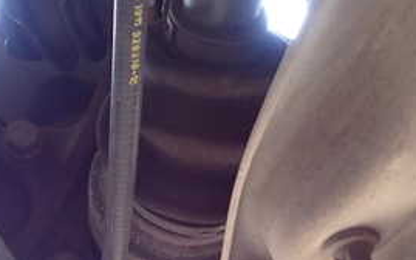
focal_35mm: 59
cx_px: 147
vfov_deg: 20.4
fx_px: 669
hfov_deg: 34.3
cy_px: 320
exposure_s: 1/100
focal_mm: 4.5
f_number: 2
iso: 200
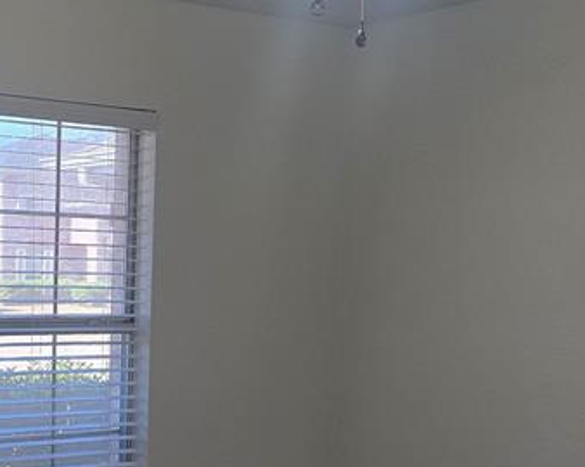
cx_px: 40
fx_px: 1177
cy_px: 346
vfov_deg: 22.3
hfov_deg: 26.8
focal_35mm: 68
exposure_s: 1/120
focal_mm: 6.3
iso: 100
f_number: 1.7
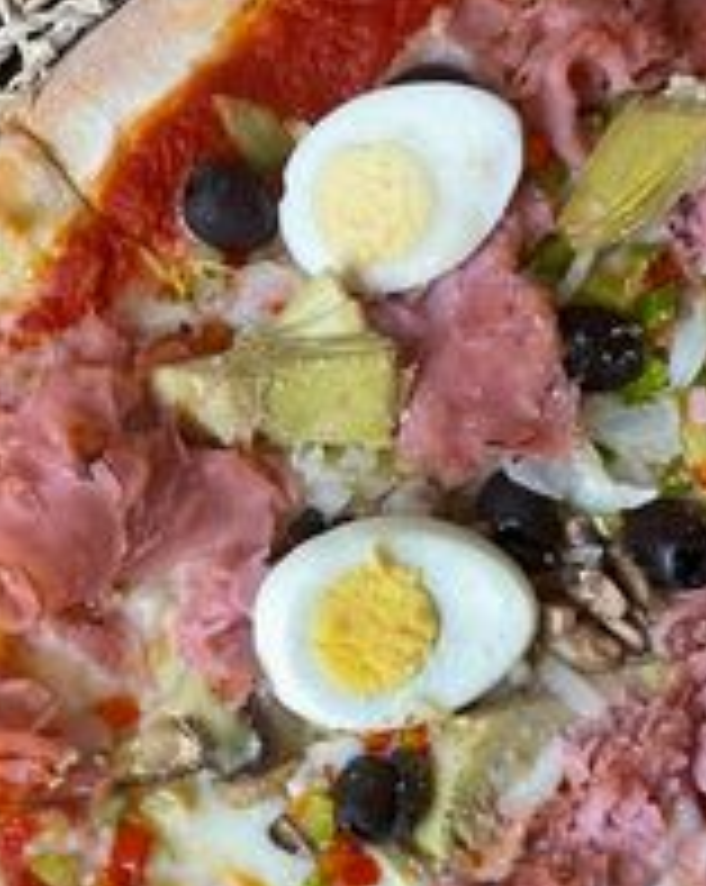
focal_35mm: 55
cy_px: 661
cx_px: 211
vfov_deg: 33.5
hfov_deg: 27.3
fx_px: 1440
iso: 160
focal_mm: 4.2
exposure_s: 1/50
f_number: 1.6
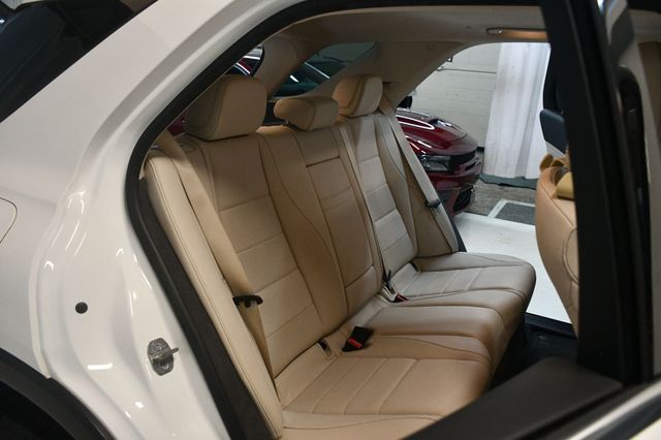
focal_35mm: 30
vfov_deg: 43.6
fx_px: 551
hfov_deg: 62.0
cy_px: 220
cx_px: 330
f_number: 3.5
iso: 1250
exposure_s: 1/125
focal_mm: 20
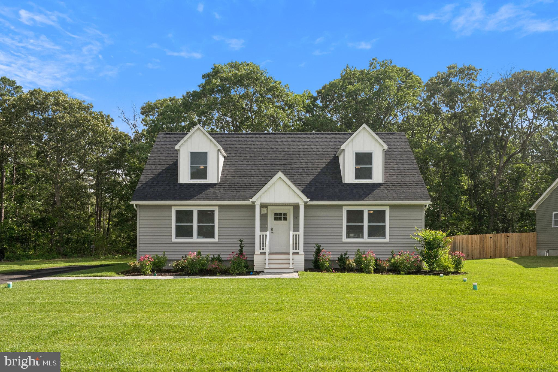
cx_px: 279
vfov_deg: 53.1
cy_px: 186
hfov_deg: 73.7
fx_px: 372
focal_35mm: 24
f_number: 16
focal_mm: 24
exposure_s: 1/100
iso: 250
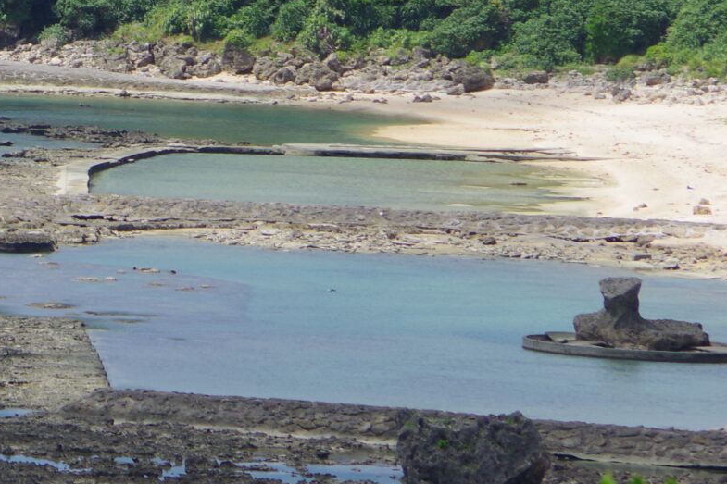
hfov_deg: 3.7
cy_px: -252
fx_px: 11326
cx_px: -410
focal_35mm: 561
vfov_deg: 2.4
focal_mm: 115
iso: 200
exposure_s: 1/250
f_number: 10
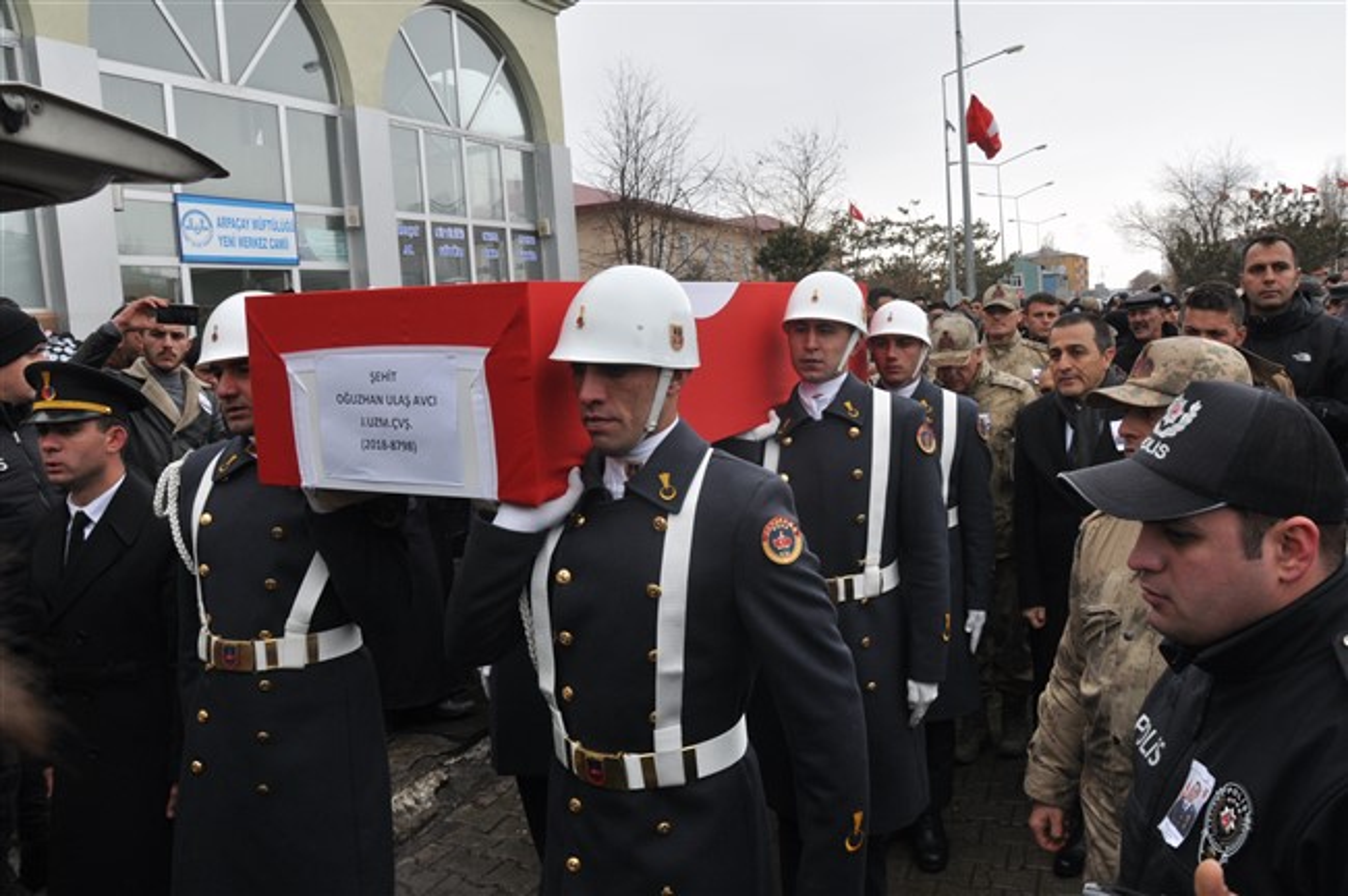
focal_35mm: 27
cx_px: 674
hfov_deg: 67.4
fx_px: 1010
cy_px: 448
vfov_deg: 47.8
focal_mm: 18
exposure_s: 1/320
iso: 500
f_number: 9
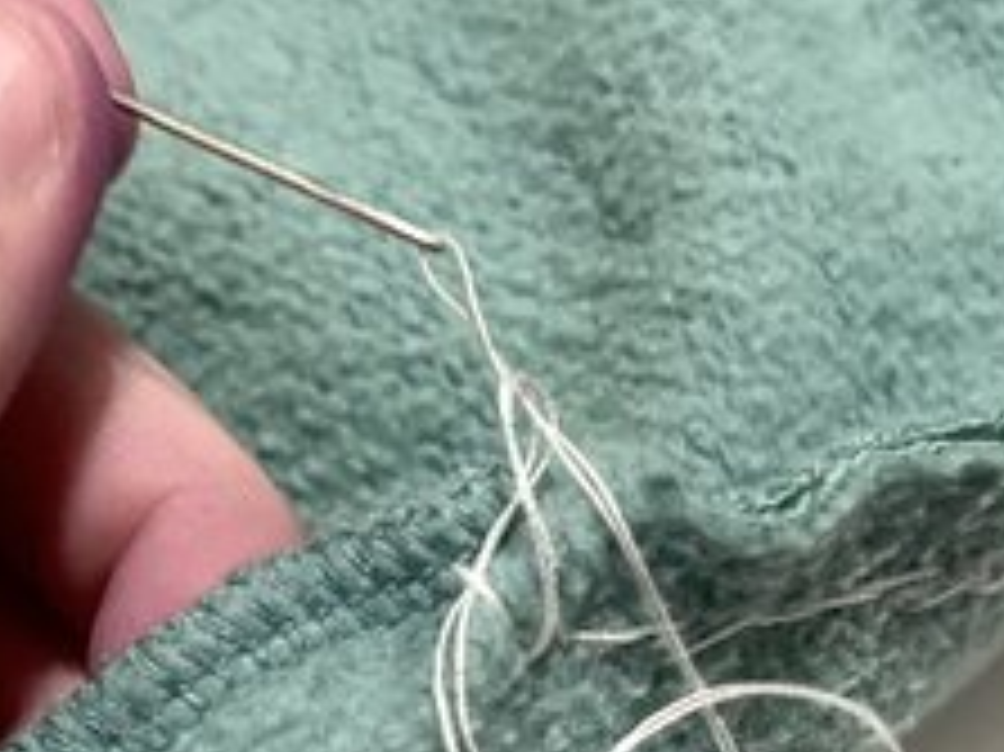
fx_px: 2000
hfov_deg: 28.1
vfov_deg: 20.6
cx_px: 383
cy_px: 743
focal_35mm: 69
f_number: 1.6
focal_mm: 5.1
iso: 400
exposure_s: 1/40
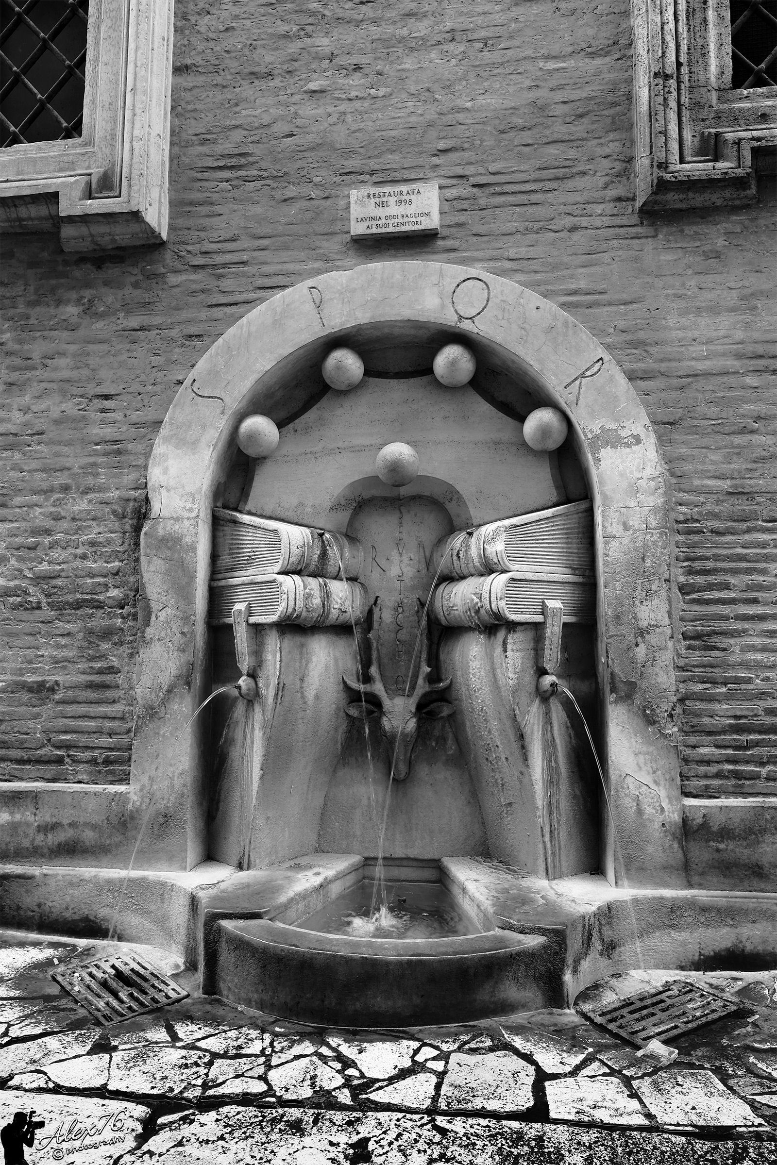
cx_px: 388
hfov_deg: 59.5
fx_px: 680
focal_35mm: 21
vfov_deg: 81.2
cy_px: 582
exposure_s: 1/20
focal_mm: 14
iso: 200
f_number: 8
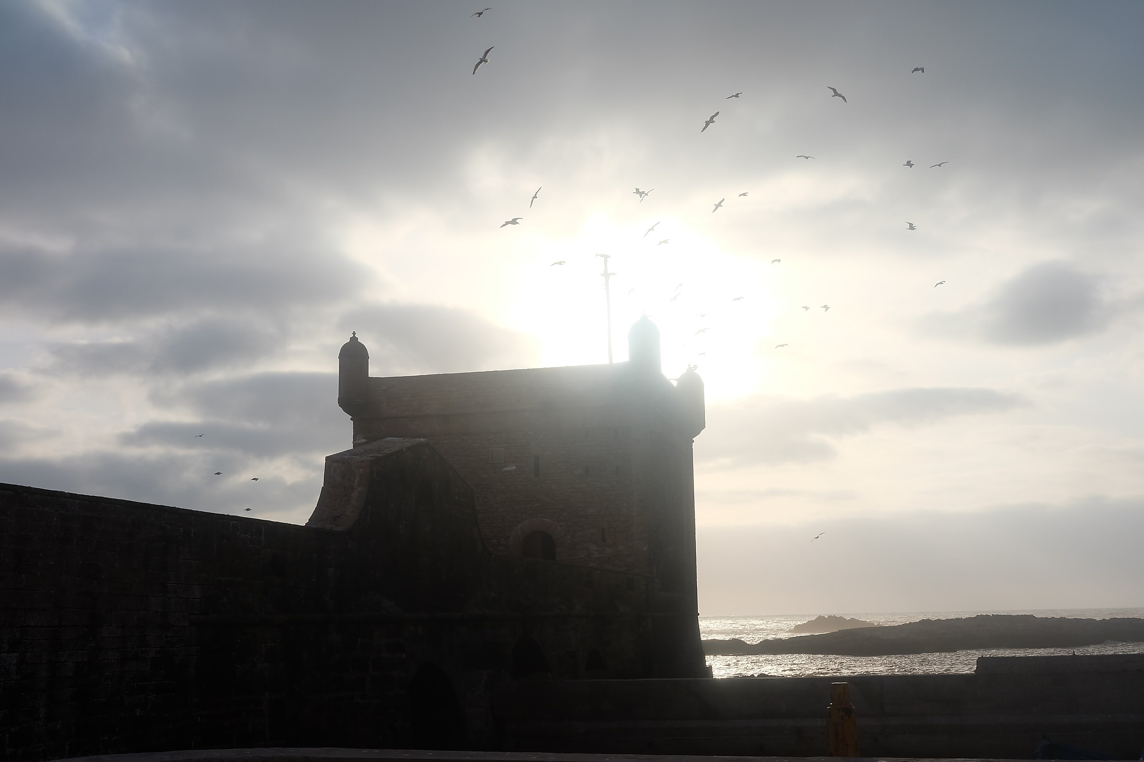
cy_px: 381
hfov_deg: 47.4
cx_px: 572
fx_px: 1303
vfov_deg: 32.6
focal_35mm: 41
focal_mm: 27
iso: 400
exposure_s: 1/420
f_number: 14
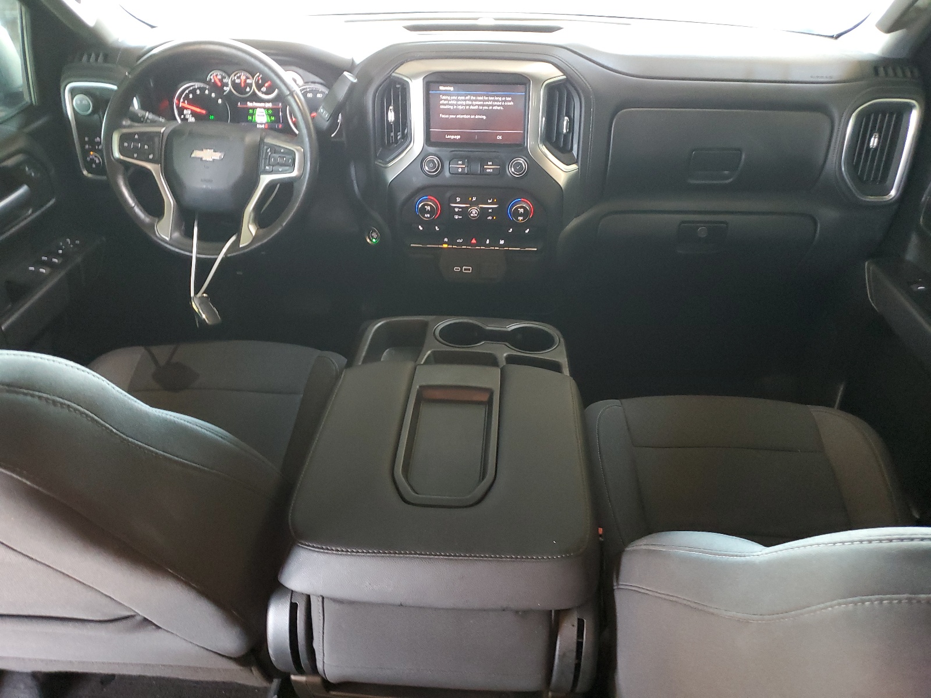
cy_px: 349
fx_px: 699
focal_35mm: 26
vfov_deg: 53.1
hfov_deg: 67.3
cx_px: 466
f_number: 1.5
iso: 305
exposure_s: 1/20
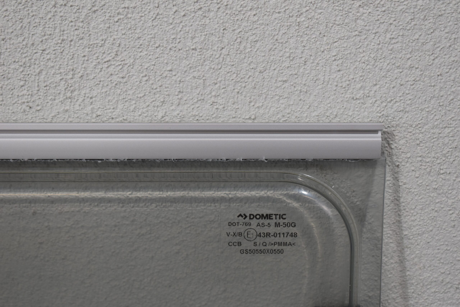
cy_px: 154
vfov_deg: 18.2
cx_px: 230
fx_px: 958
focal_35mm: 75
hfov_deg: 27.0
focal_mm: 50
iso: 280
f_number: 5.6
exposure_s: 1/125
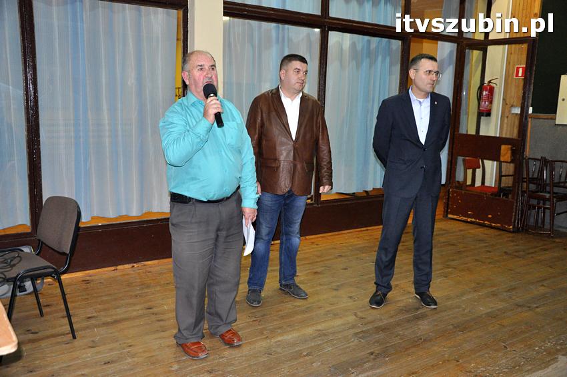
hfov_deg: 57.3
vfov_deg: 39.9
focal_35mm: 33
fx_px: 519
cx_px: 284
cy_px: 188
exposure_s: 1/60
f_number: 4.5
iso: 1250
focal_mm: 22
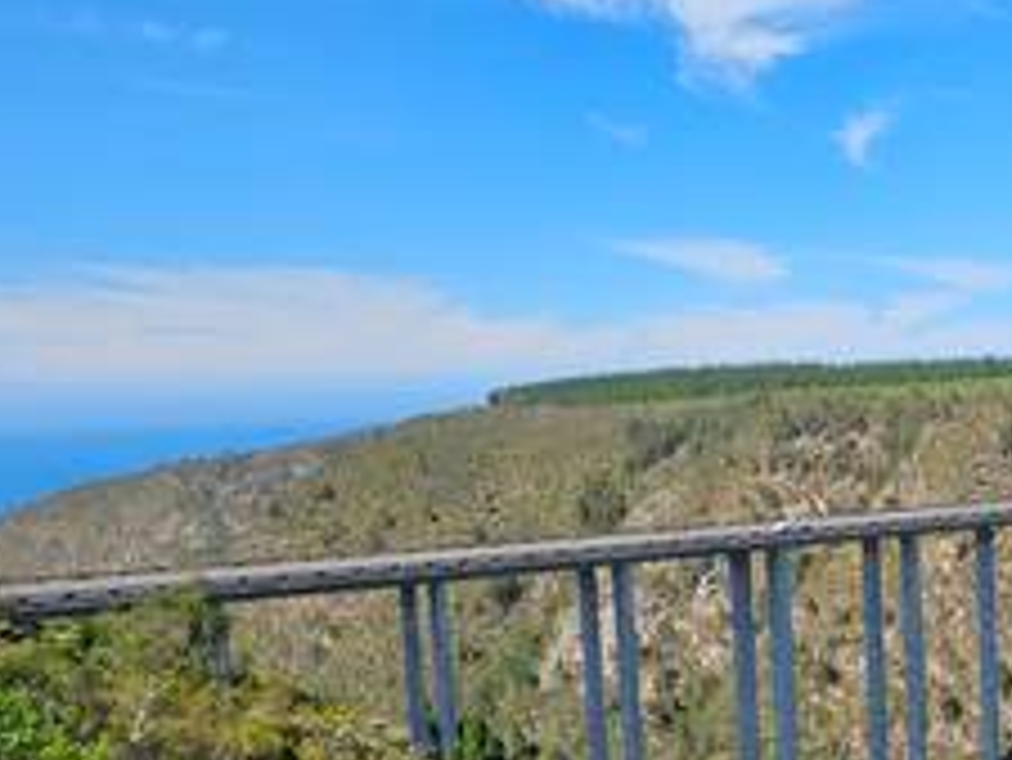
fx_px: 1433
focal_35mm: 49
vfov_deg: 29.2
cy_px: 580
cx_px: 972
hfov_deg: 35.7
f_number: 1.7
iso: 20
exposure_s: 1/1252
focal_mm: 6.3
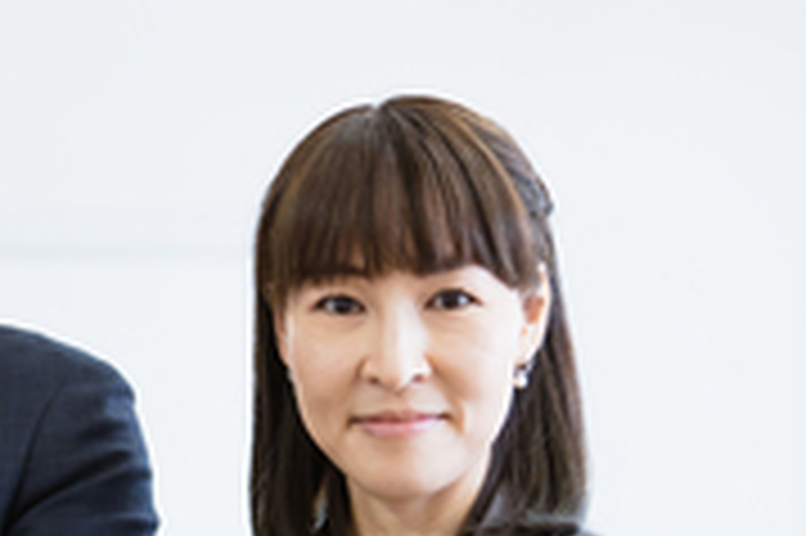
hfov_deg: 12.9
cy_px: 644
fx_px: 3445
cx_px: -234
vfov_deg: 8.8
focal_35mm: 154
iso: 500
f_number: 2.2
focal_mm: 43
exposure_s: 1/500
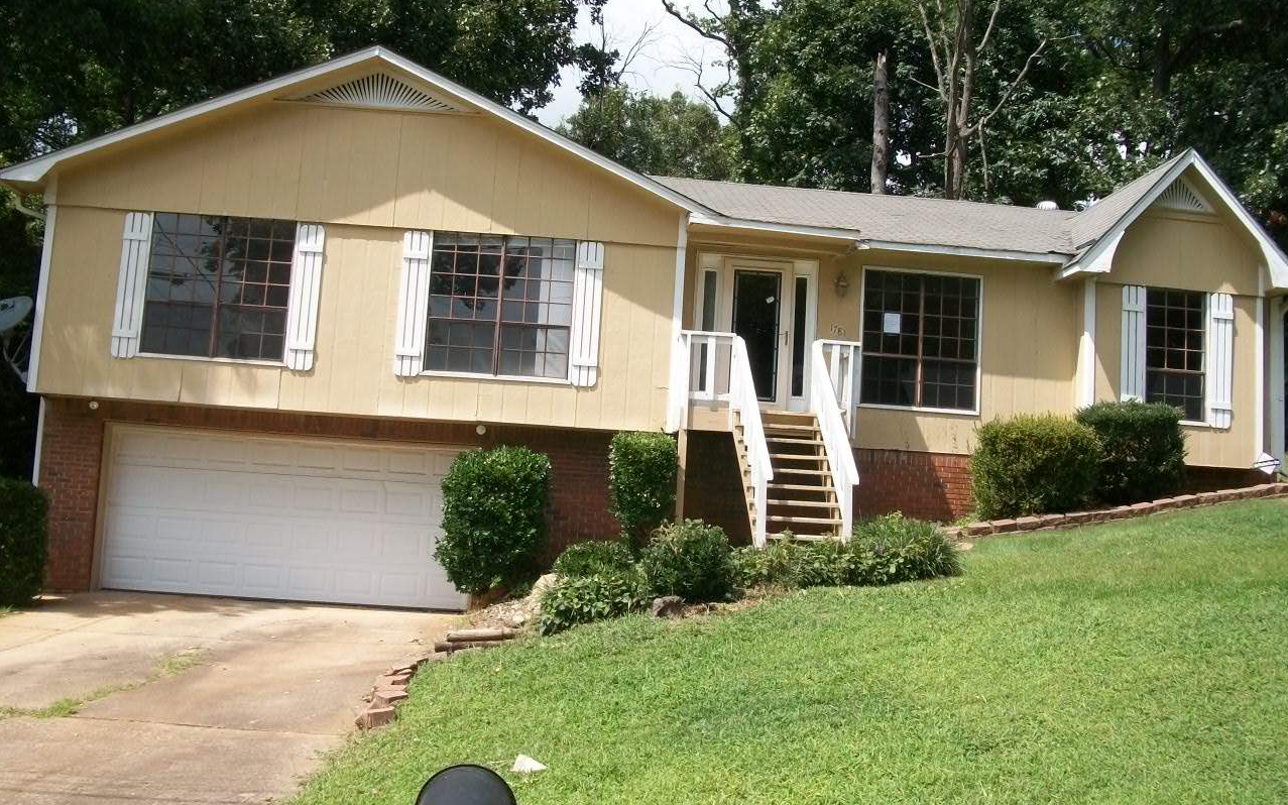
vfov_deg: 37.2
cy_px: 369
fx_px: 1193
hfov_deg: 56.7
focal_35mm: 34
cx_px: 645
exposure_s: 1/320
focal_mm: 5.7
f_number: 5.5
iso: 80
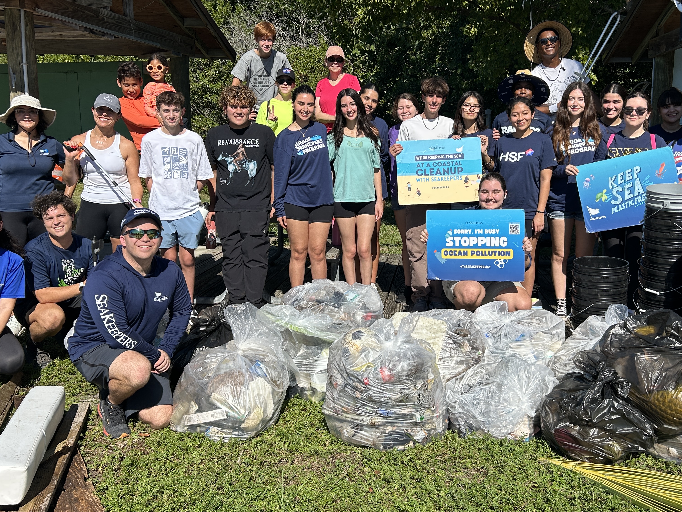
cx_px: 377
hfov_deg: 52.5
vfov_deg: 40.7
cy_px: 245
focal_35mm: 35
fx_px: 690
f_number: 1.5
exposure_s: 1/4444
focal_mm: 5.7
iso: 50
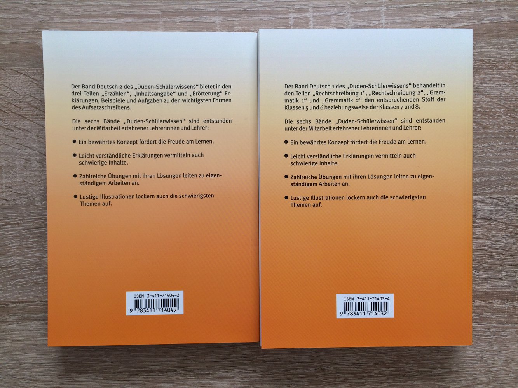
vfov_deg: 48.2
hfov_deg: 61.7
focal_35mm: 29
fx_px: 434
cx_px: 259
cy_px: 194
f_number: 2.2
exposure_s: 1/101
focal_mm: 4.15
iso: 32
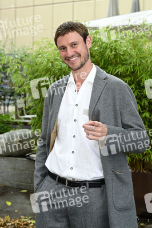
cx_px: 76
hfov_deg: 25.5
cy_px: 114
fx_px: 336
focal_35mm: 53
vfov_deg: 37.5
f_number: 5
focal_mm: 53
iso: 1600
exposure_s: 1/200
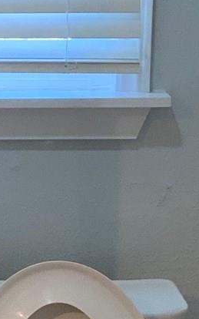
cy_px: 201
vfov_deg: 12.2
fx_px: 1483
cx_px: -243
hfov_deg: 7.3
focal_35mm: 171
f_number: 1.8
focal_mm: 3
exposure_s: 1/60
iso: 100
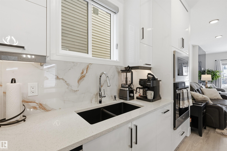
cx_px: 114
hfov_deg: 98.6
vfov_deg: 75.4
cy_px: 76
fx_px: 98
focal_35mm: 16
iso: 100
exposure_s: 1/30
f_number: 8
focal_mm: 15.5
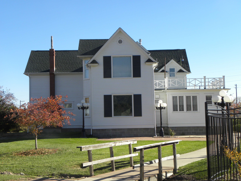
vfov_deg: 25.2
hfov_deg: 33.2
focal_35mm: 58
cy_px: 90
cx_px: 120
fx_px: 404
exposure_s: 1/196
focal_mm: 10.3
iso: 64
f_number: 5.6
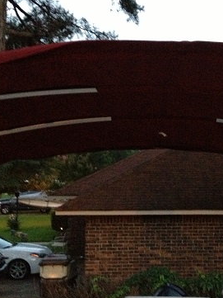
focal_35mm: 62
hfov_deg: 23.5
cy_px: 155
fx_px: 532
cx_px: 160
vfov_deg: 31.2
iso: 800
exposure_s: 1/15
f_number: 2.4
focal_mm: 4.28
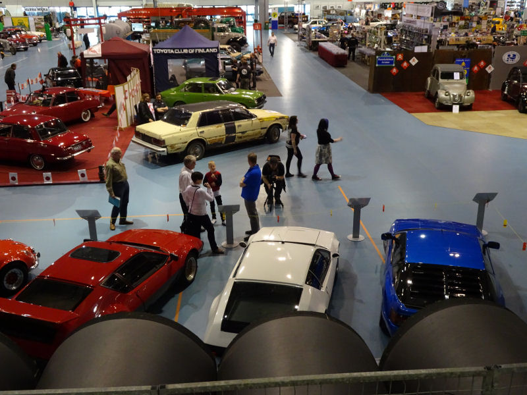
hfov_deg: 51.4
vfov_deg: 39.7
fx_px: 548
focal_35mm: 36
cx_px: 264
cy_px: 198
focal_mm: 6.17
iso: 640
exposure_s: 1/40
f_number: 4
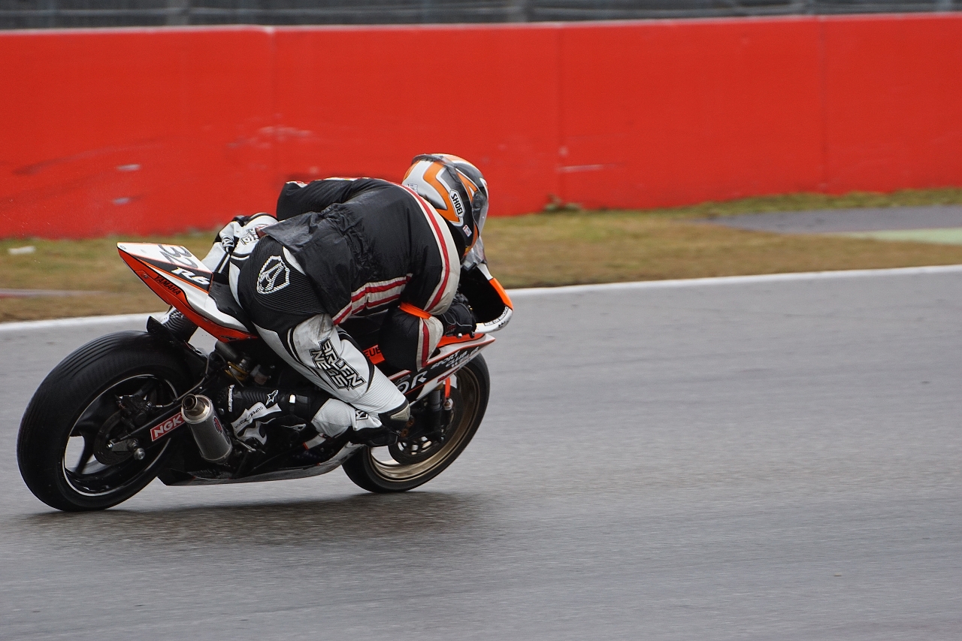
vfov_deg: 4.4
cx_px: 481
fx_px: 8416
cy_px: 320
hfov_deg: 6.5
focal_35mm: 315
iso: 500
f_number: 6.3
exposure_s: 1/800
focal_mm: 210
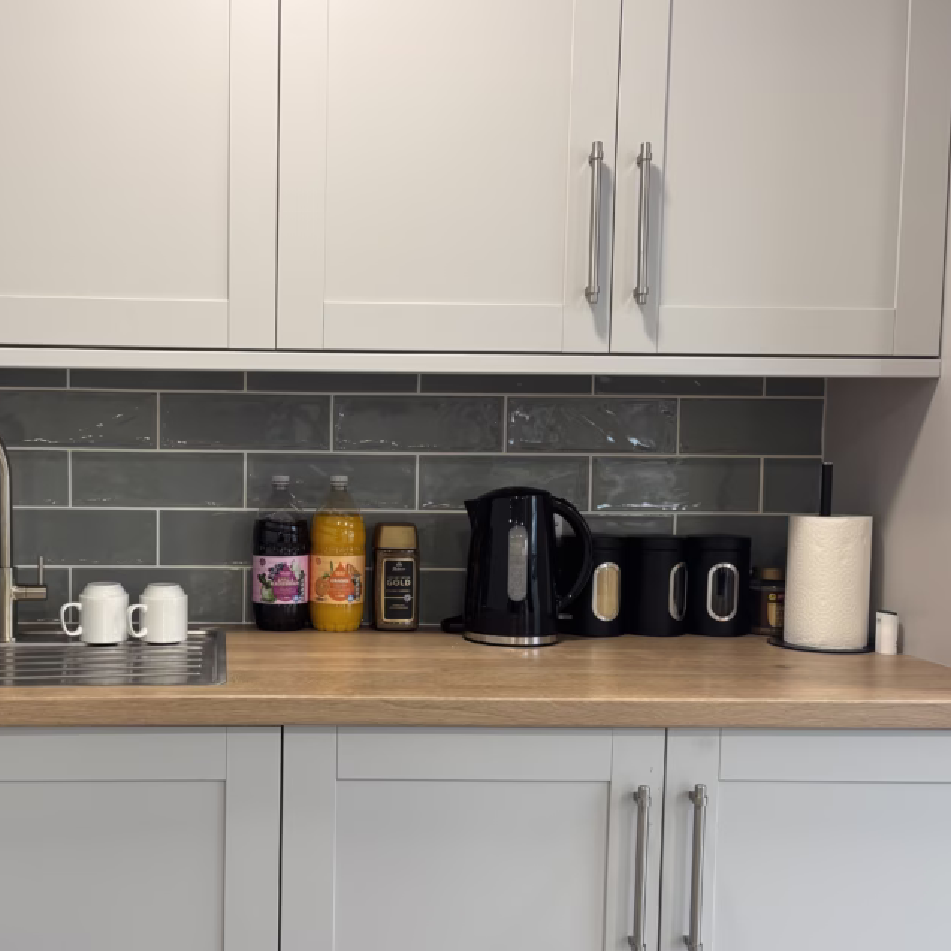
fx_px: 1150
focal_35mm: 37
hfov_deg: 44.0
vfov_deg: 44.9
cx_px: 283
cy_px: 523
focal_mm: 5.96
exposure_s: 1/50
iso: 80
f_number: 1.6
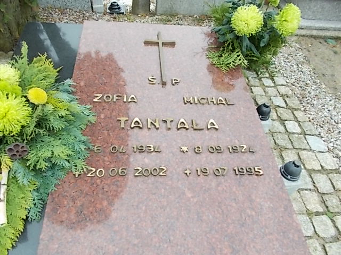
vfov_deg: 53.1
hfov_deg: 67.3
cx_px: 170
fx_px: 256
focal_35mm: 26
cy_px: 128
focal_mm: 4.6
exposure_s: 1/25
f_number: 3.2
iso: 140
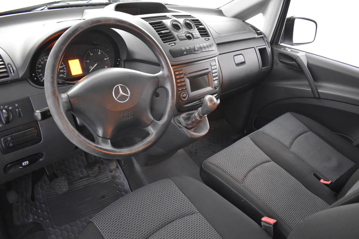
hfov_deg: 67.4
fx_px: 269
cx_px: 180
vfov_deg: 47.9
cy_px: 120
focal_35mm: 27
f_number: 3.5
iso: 3200
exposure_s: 1/15
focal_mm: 18
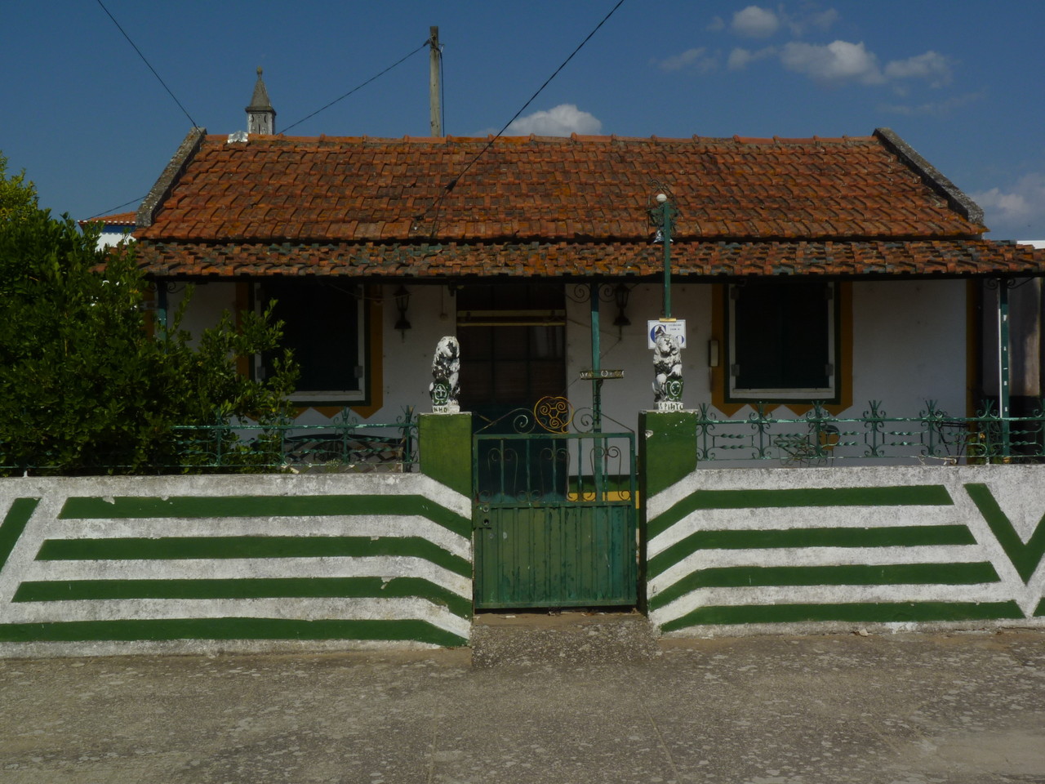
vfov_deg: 32.9
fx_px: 1328
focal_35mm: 44
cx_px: 522
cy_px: 392
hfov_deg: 42.9
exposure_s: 1/640
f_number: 8
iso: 80
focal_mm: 7.8
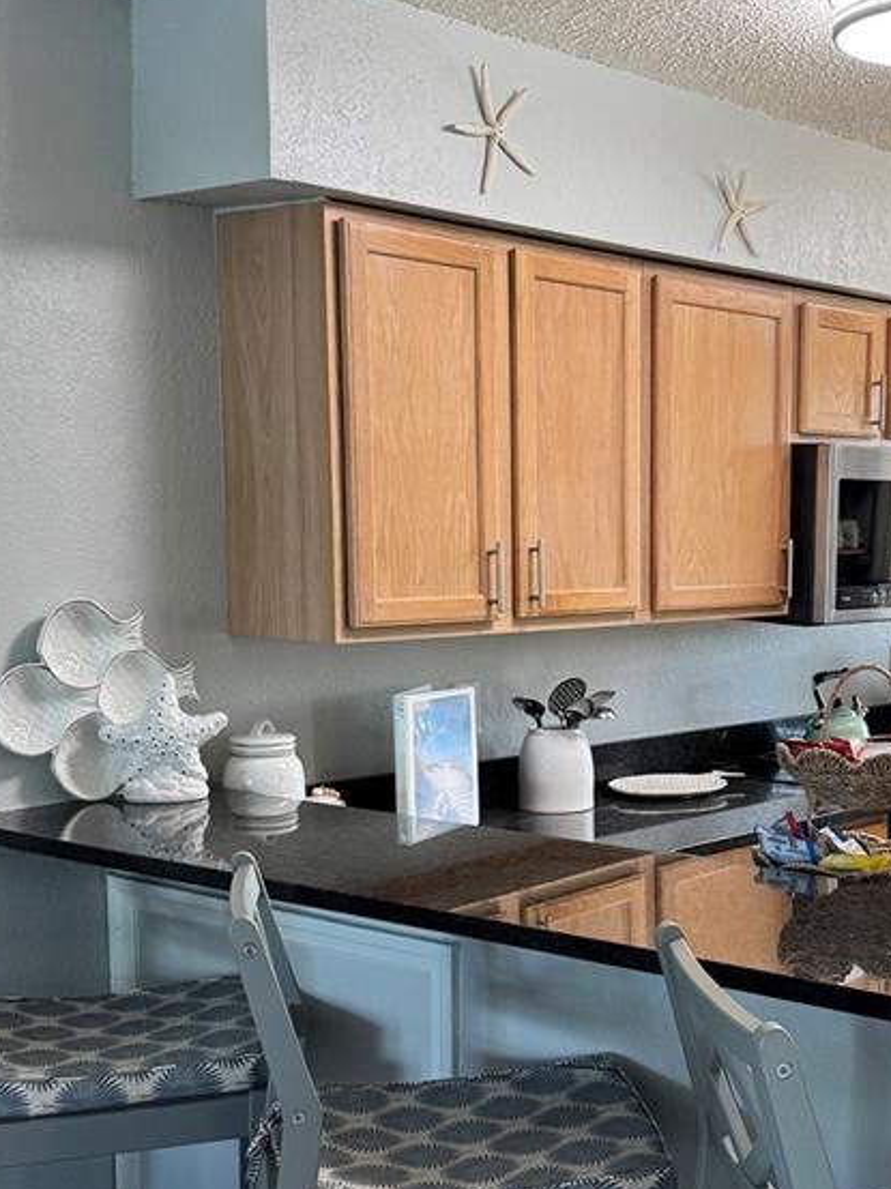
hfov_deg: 27.2
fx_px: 1786
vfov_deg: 36.7
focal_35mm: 52
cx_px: 769
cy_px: 721
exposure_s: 1/120
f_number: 1.78
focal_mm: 6.76
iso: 160
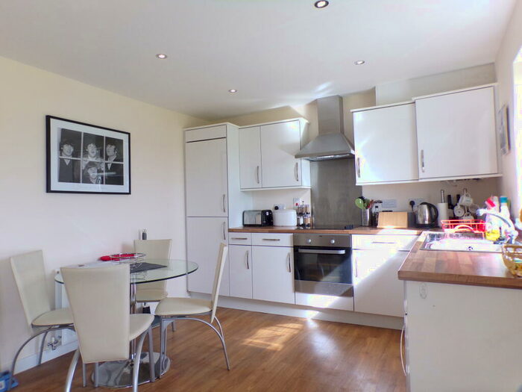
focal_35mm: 24
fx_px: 362
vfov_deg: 56.8
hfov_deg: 71.6
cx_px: 261
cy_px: 196
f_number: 4.3
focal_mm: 4.3
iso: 80
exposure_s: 1/50
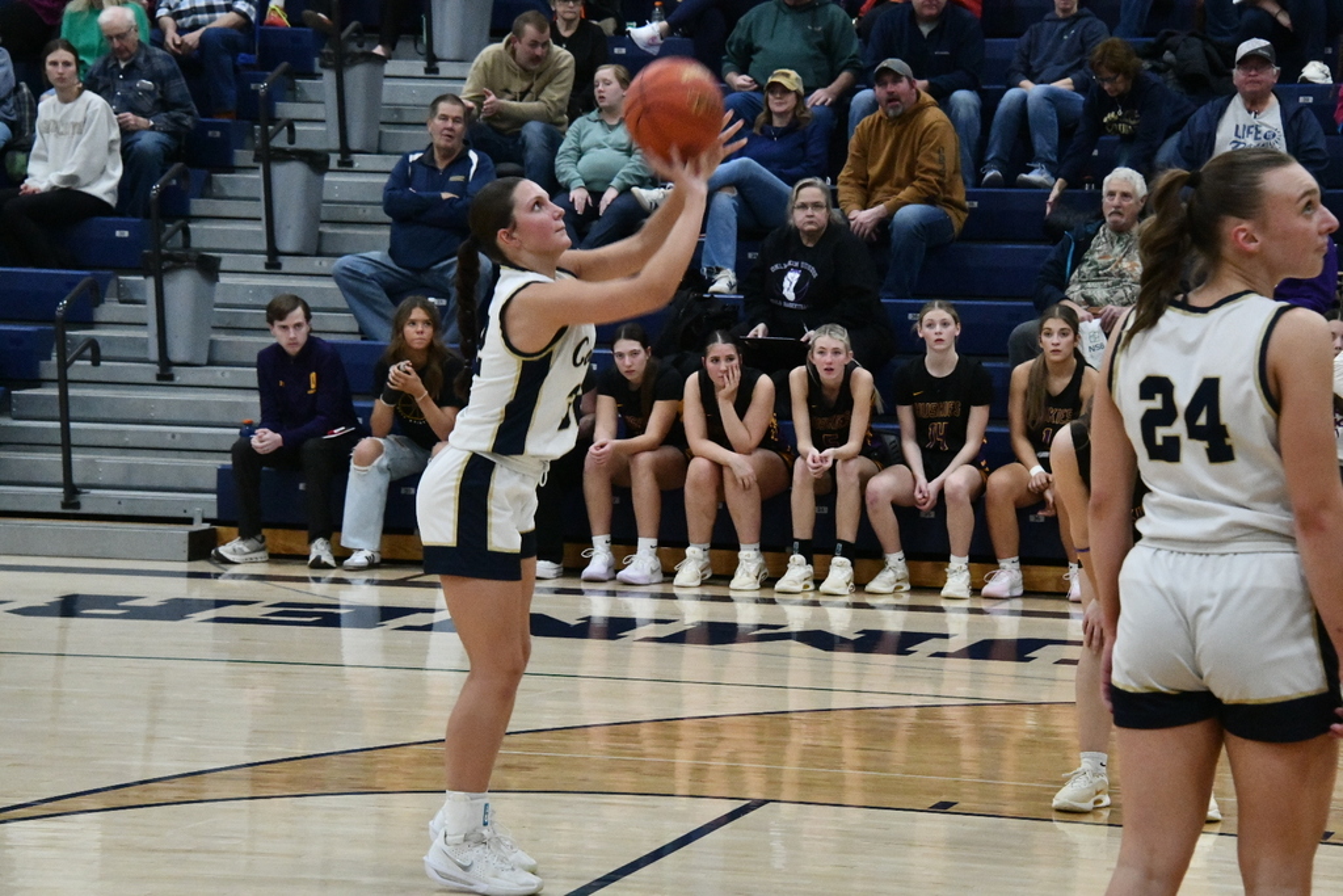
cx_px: 672
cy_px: 448
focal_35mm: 122
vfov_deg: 11.2
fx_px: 4552
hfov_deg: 16.8
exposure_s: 1/250
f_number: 11
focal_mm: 122
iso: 16000
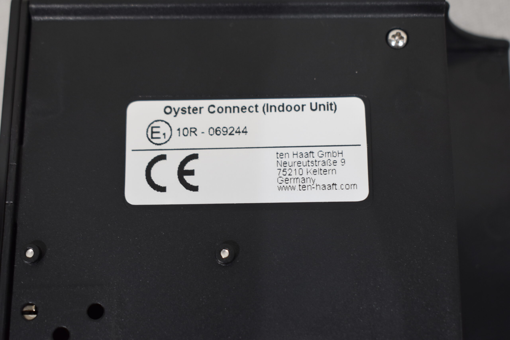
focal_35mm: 60
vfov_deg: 22.6
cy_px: 170
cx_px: 255
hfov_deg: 33.4
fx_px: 850
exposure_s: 1/60
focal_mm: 40
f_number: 5.6
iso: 500
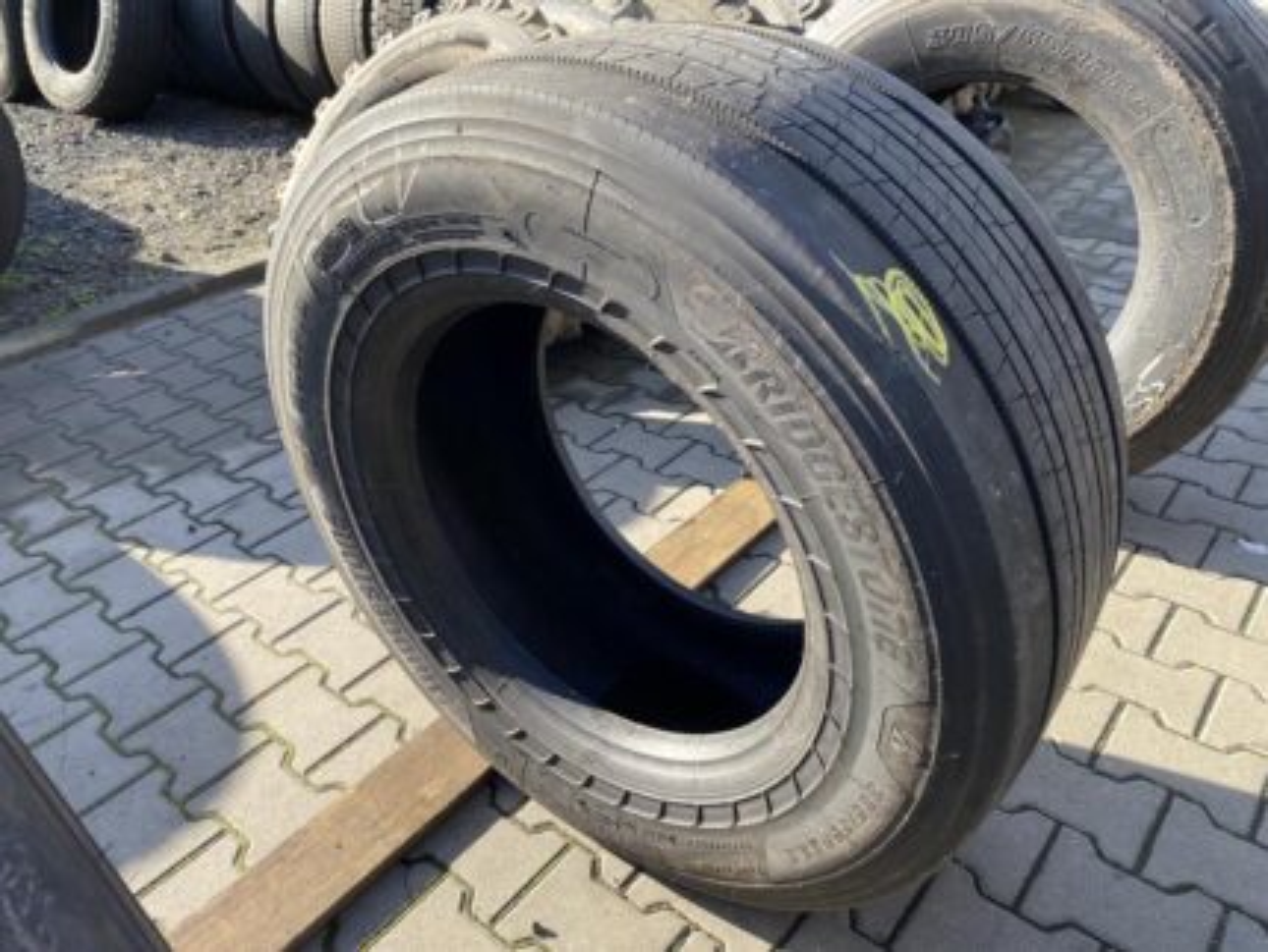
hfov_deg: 67.3
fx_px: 953
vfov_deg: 53.1
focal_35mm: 26
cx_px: 634
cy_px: 476
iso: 32
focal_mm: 4.25
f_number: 1.8
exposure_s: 1/349
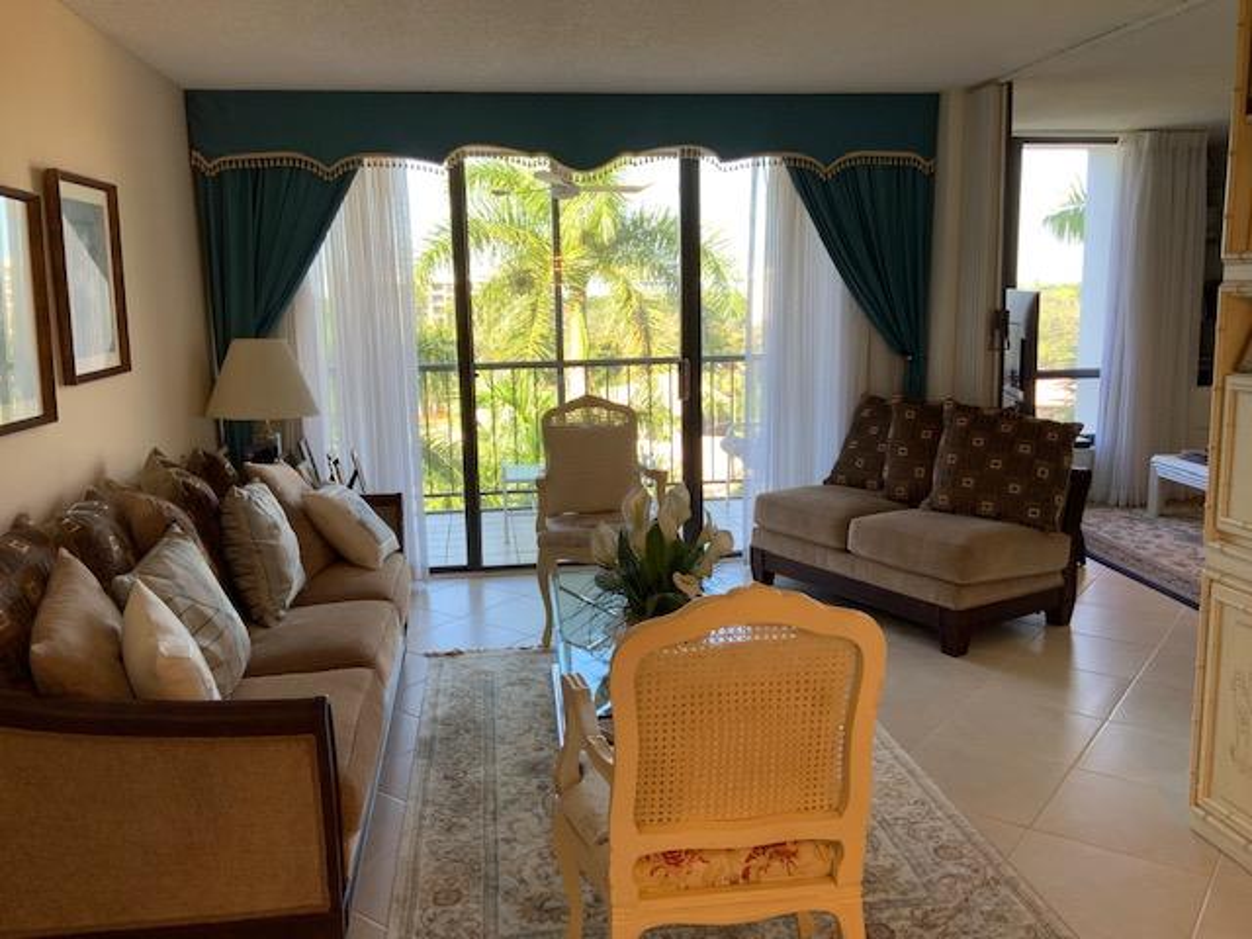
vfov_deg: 48.2
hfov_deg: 61.7
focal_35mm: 29
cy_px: 470
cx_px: 626
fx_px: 1049
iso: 40
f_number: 1.8
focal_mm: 3
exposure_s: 1/120
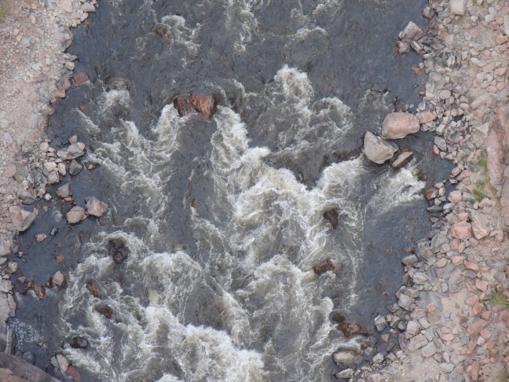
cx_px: 254
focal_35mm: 400
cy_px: 191
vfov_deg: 3.7
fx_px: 5882
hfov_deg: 5.0
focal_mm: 71.3
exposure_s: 1/160
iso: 800
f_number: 4.8
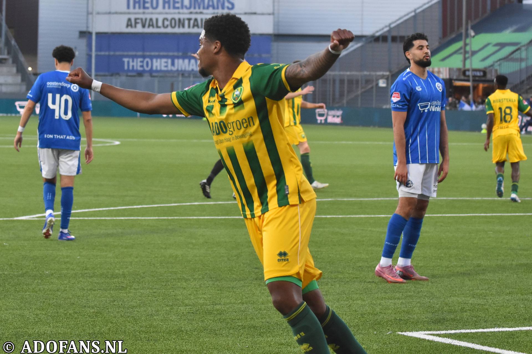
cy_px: 177
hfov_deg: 19.5
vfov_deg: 13.0
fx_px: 1552
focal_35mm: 105
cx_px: 266
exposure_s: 1/640
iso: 2000
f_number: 4
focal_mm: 70
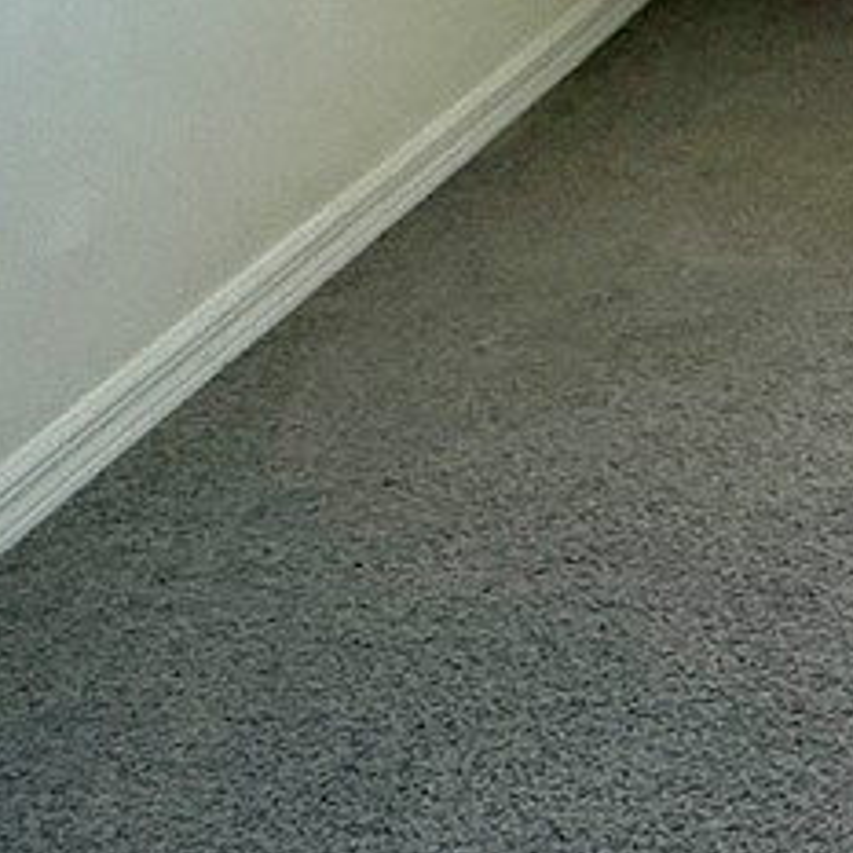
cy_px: -326
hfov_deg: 16.5
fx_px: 2370
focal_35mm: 85
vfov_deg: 18.6
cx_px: 1607
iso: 100
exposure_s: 1/120
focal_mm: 2.22
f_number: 2.2
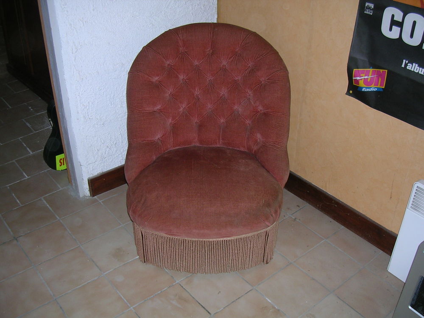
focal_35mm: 38
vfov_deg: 37.7
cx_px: 212
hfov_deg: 49.0
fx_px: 465
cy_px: 159
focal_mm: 5.8
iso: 50
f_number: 2.8
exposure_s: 1/60.1
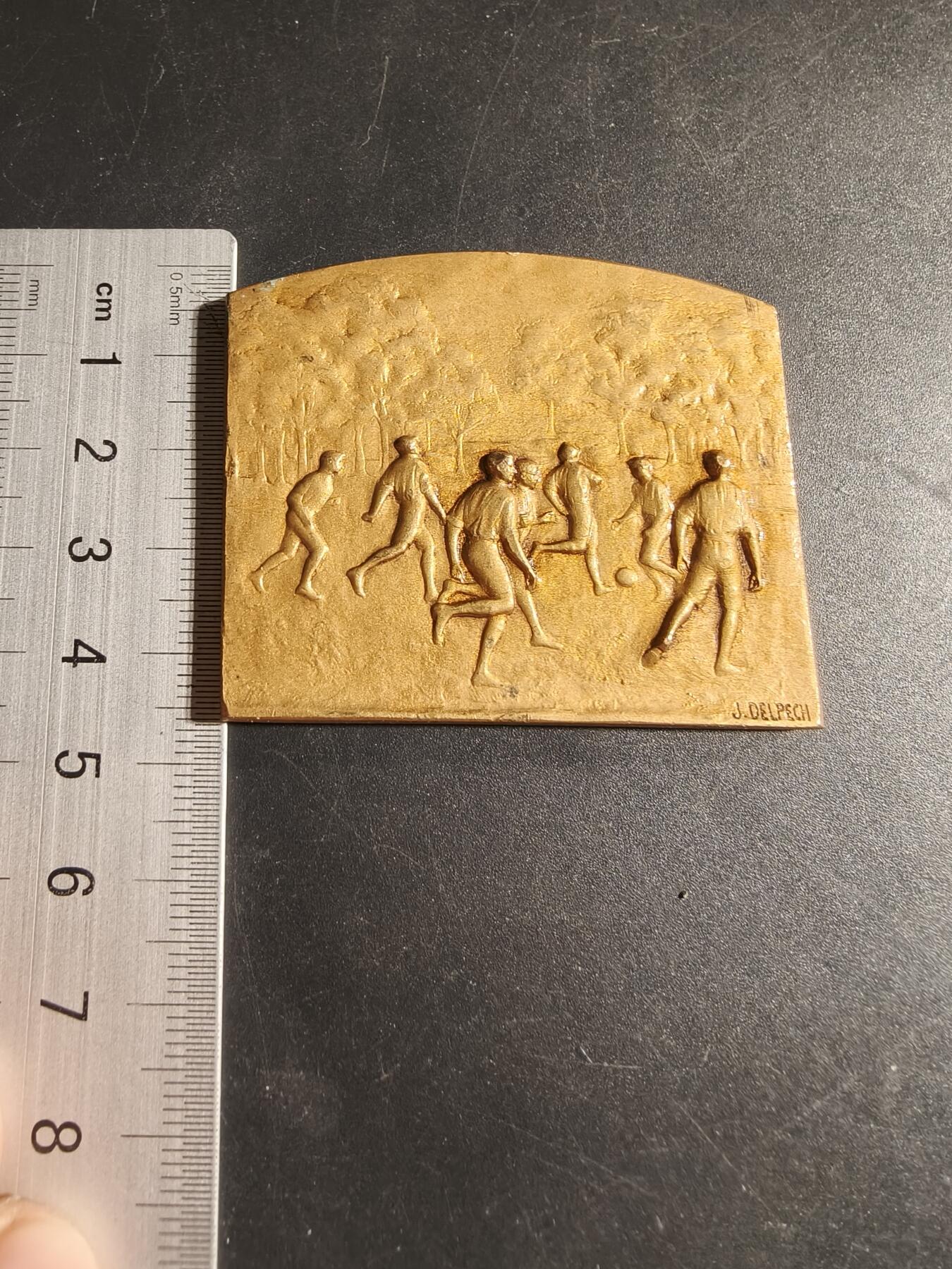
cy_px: 634
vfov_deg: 73.9
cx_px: 476
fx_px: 843
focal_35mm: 23
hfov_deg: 58.9
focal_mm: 2.32
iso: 200
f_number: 2
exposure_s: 1/100
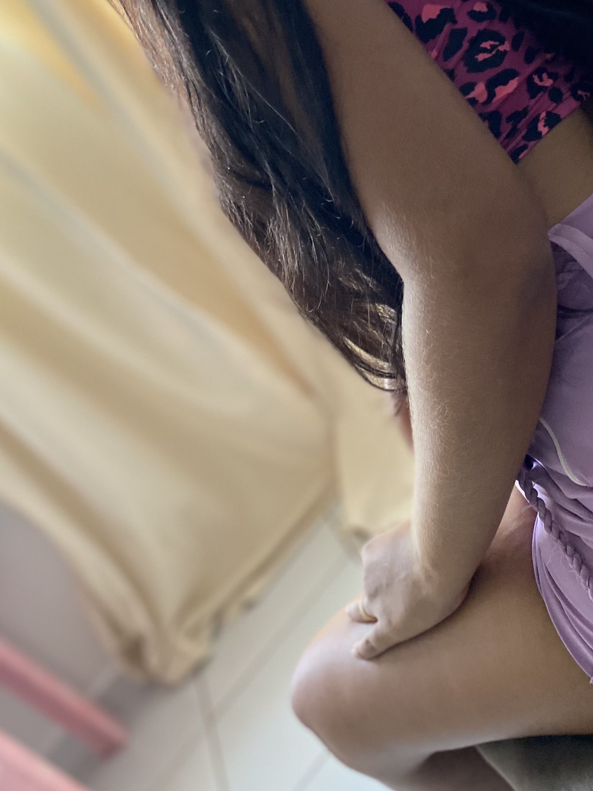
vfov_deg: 42.2
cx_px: 424
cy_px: 178
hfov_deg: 33.1
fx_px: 982
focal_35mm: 43
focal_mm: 4.25
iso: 500
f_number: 1.8
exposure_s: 1/53
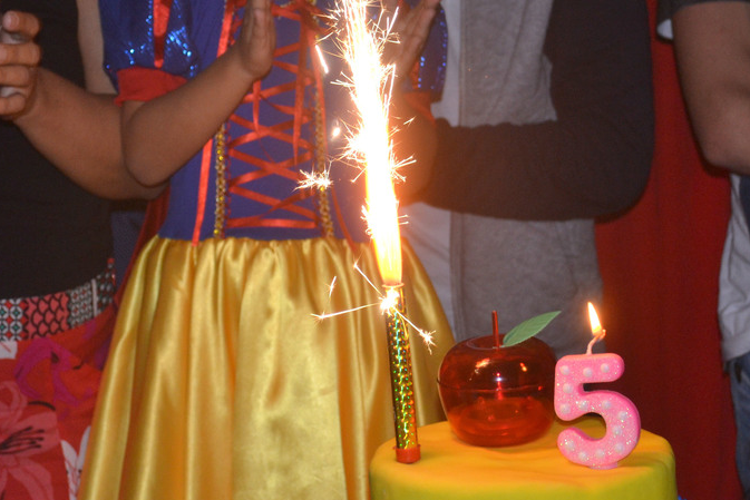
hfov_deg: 19.1
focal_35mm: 107
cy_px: 98
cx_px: 368
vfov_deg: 12.7
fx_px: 2230
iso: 500
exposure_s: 1/60
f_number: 5.3
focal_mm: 40
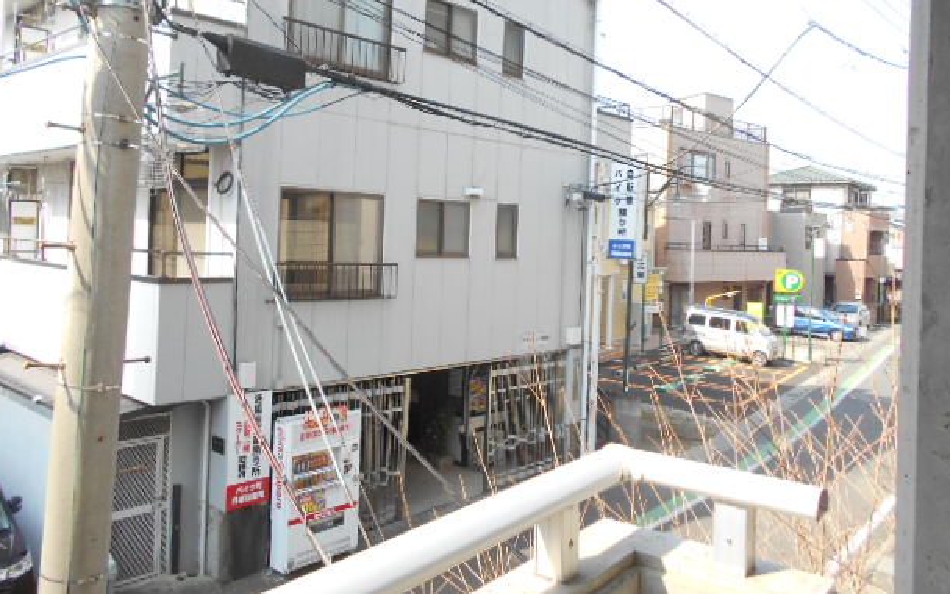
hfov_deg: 64.6
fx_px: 751
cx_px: 461
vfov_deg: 42.8
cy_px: 224
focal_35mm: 29
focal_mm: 4.6
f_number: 3.2
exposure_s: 1/250
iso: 100
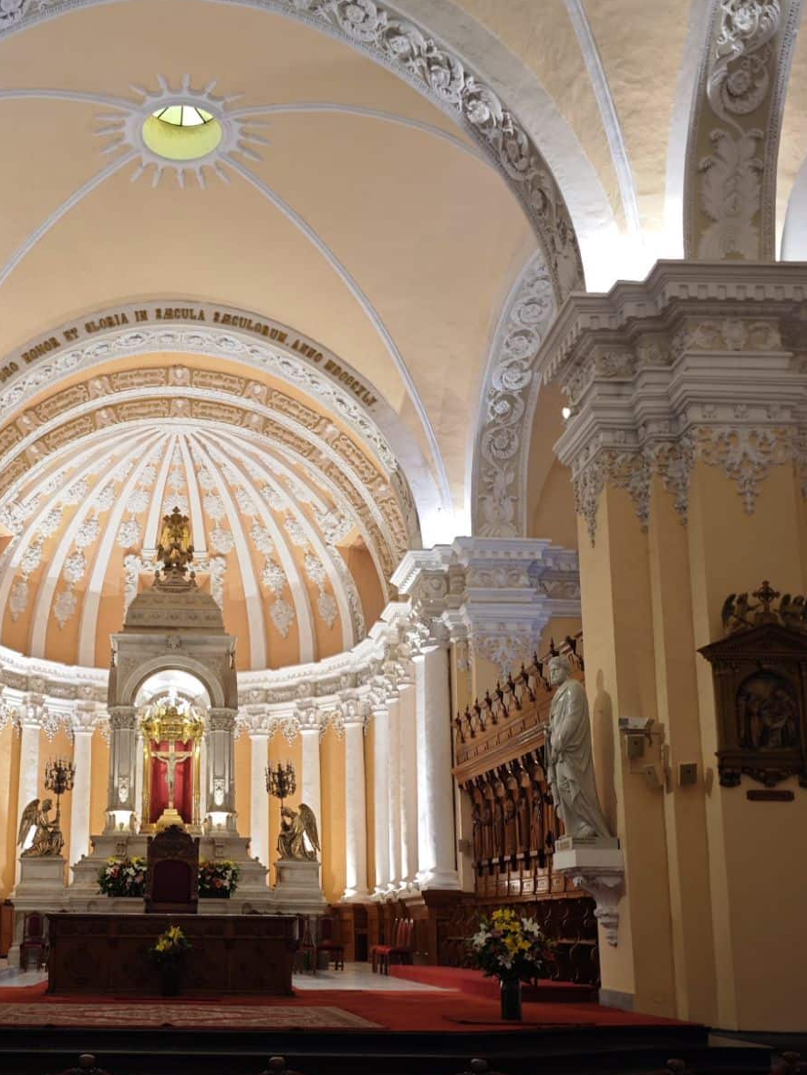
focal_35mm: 39
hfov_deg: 36.0
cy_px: 694
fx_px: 1212
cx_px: 200
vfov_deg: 47.3
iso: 200
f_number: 1.63
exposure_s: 1/40
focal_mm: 8.72
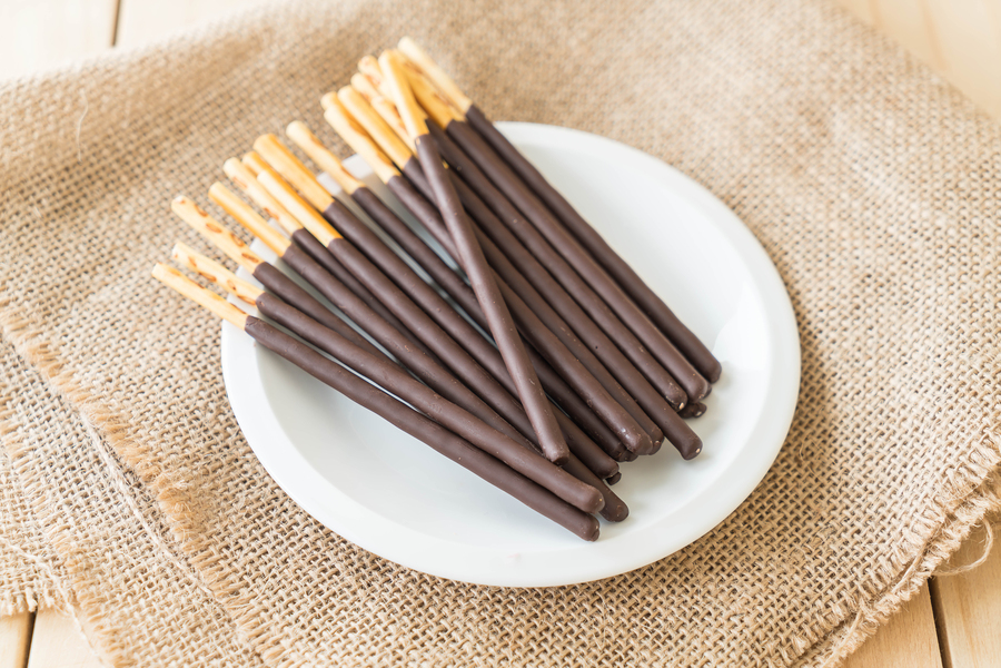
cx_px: 500
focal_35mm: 70
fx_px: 1946
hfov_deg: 28.8
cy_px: 334
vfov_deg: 19.5
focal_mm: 70
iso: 100
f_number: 5.6
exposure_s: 1/100
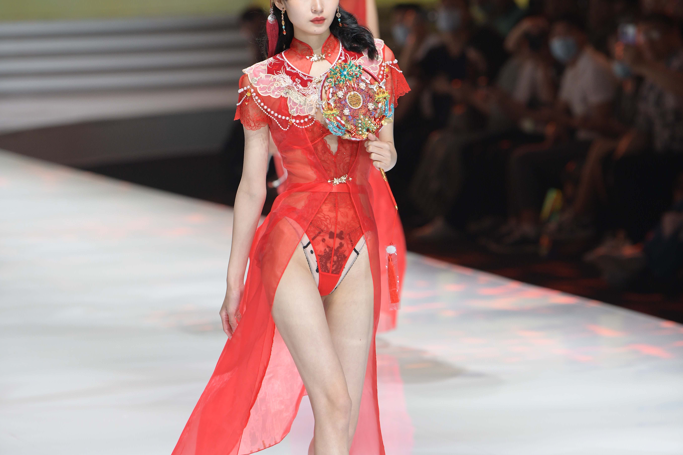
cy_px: 219
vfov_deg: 4.9
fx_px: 5274
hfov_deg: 7.4
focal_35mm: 278
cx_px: 342
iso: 640
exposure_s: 1/400
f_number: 3.5
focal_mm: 185
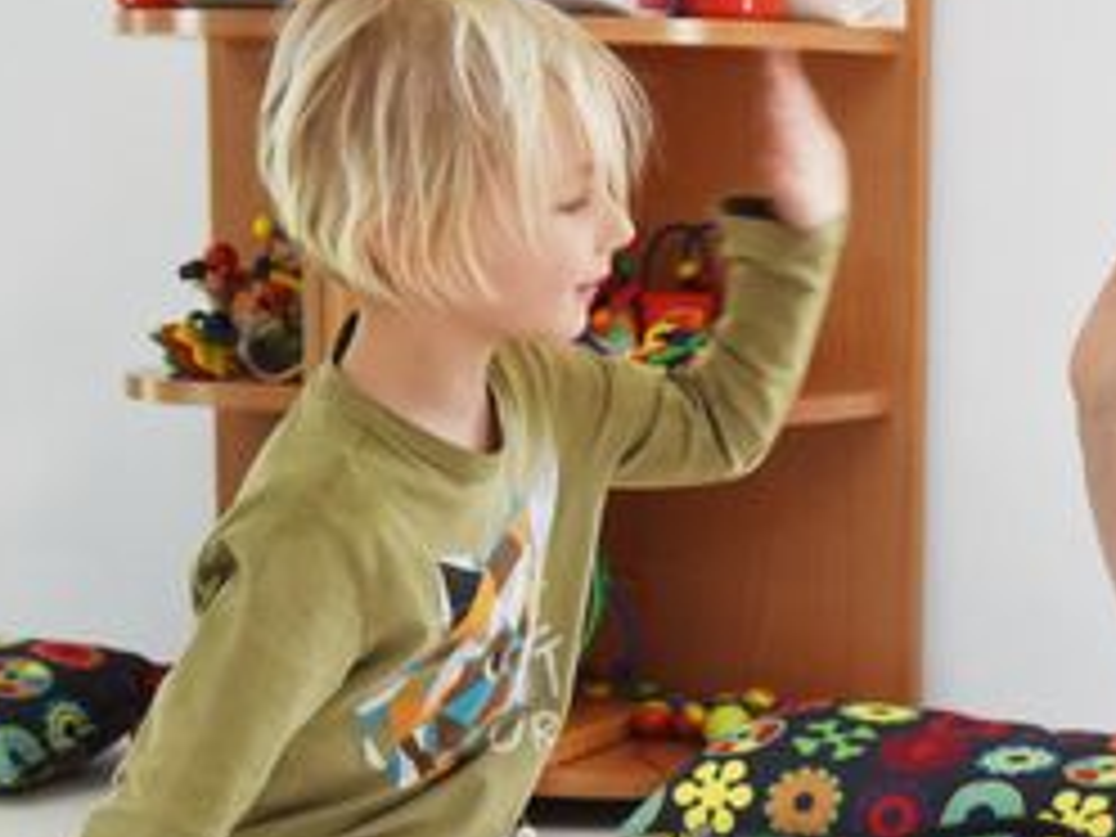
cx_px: 954
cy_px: 628
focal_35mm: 119
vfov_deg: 12.4
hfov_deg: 16.4
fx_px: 3836
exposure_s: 1/250
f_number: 4.5
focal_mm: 40
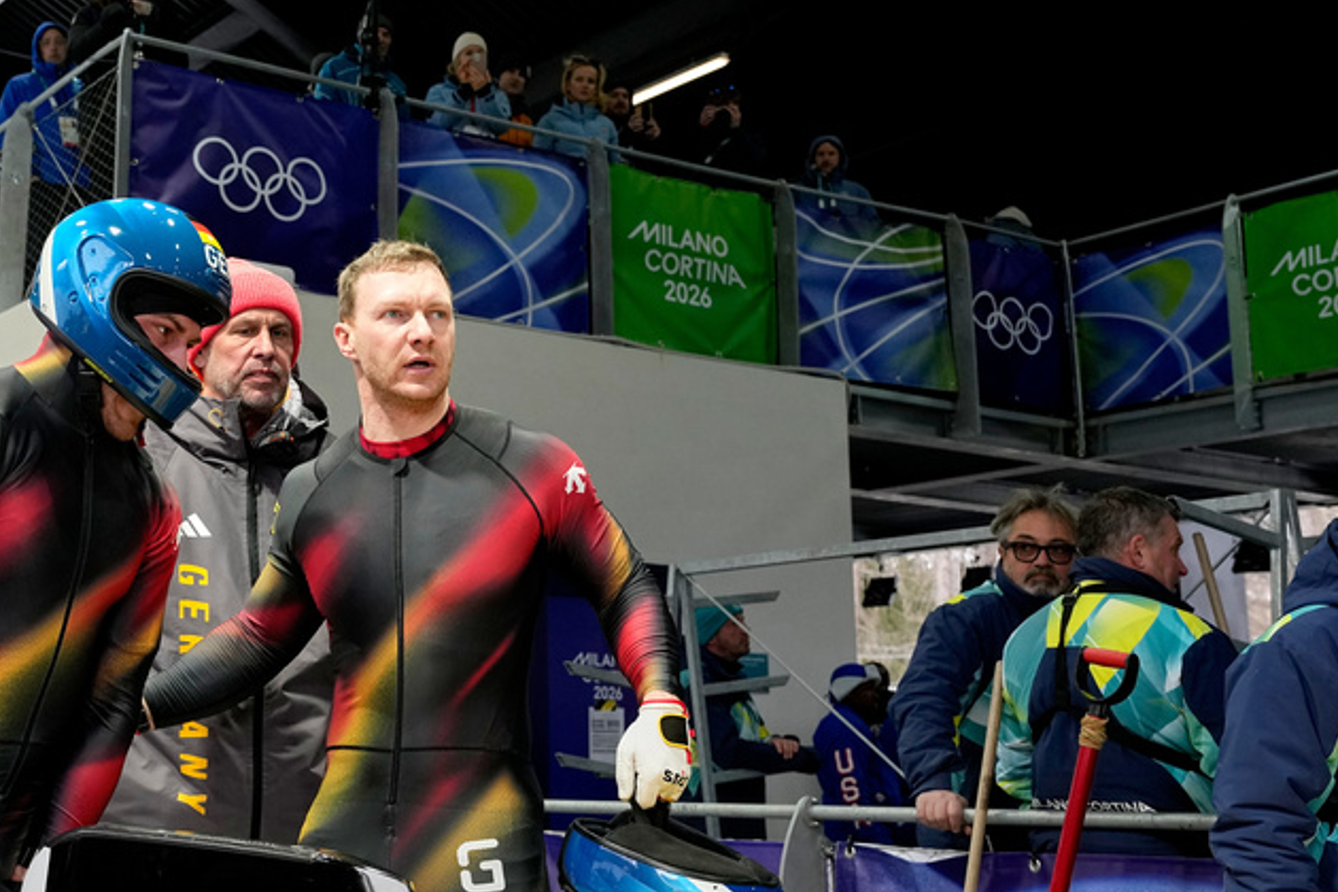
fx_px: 1933
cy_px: 356
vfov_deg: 25.9
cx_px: 310
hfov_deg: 37.1
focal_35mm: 52
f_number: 4.5
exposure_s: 1/1250
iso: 1600
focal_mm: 32
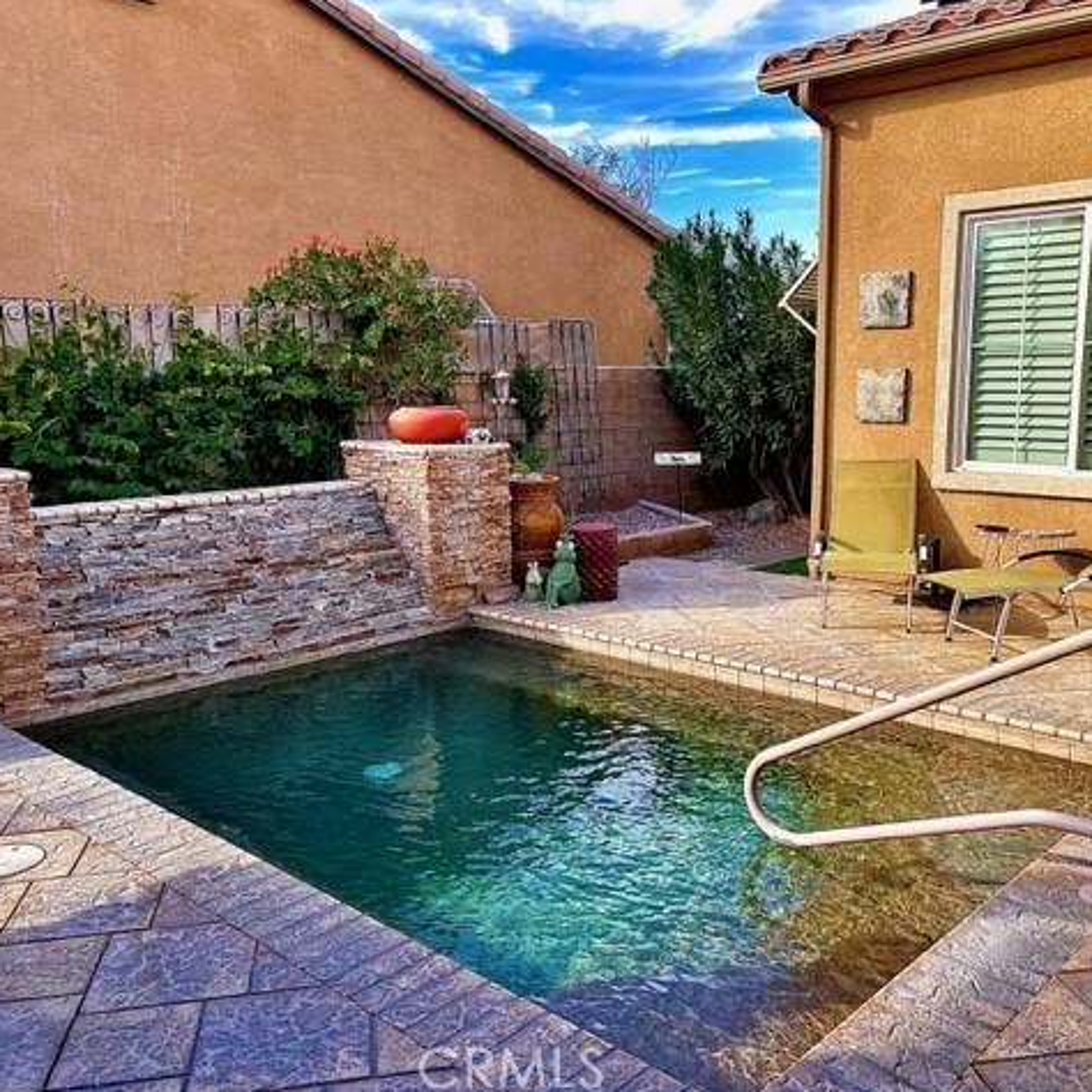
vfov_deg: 52.5
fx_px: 1106
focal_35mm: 31
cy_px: 548
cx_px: 583
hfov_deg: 52.5
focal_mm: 5.1
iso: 32
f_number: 1.6
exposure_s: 1/978
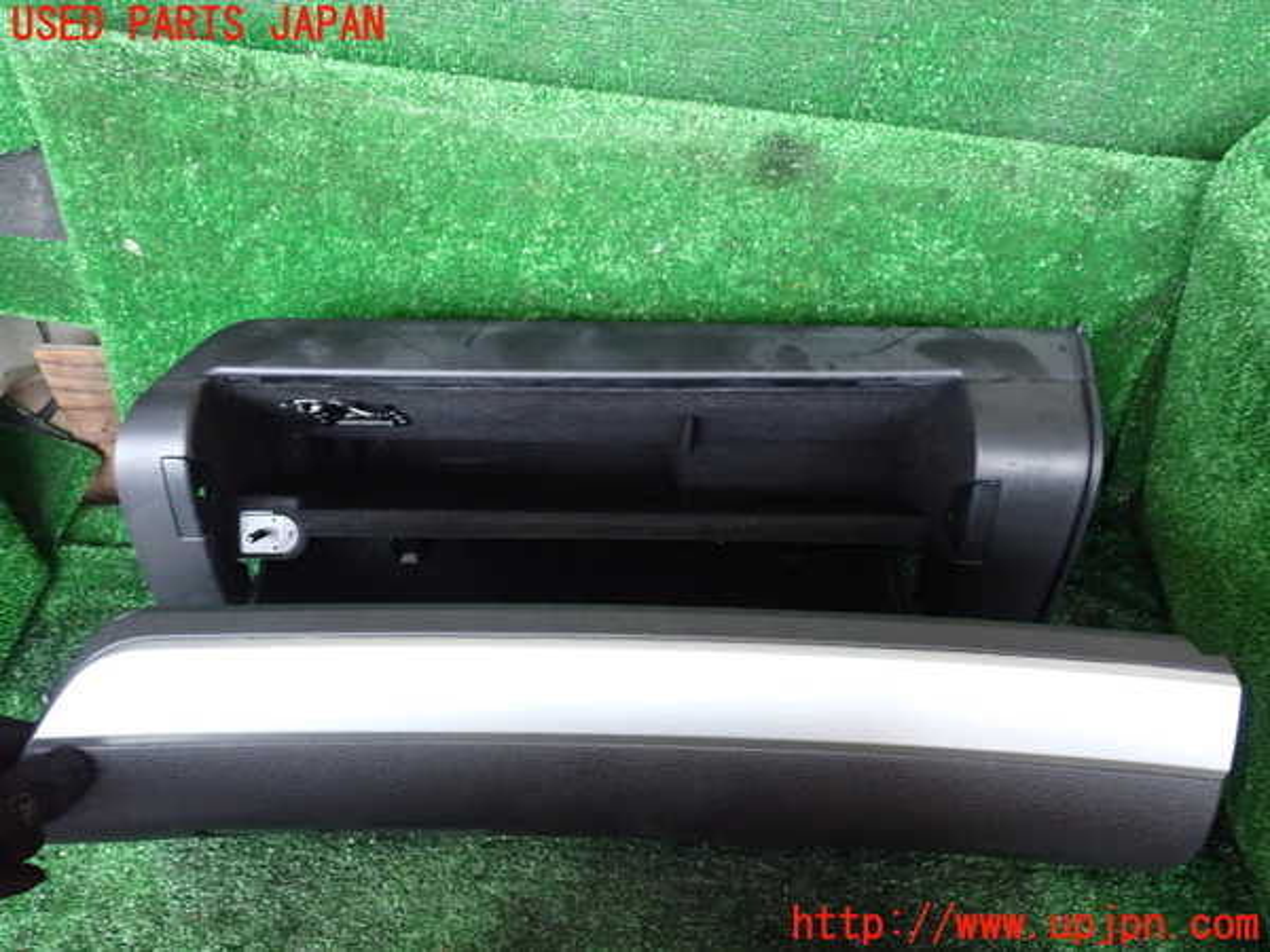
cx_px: 635
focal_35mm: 30
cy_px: 476
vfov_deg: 46.8
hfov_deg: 60.0
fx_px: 1101
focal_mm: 5.4
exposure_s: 1/25
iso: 800
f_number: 2.3
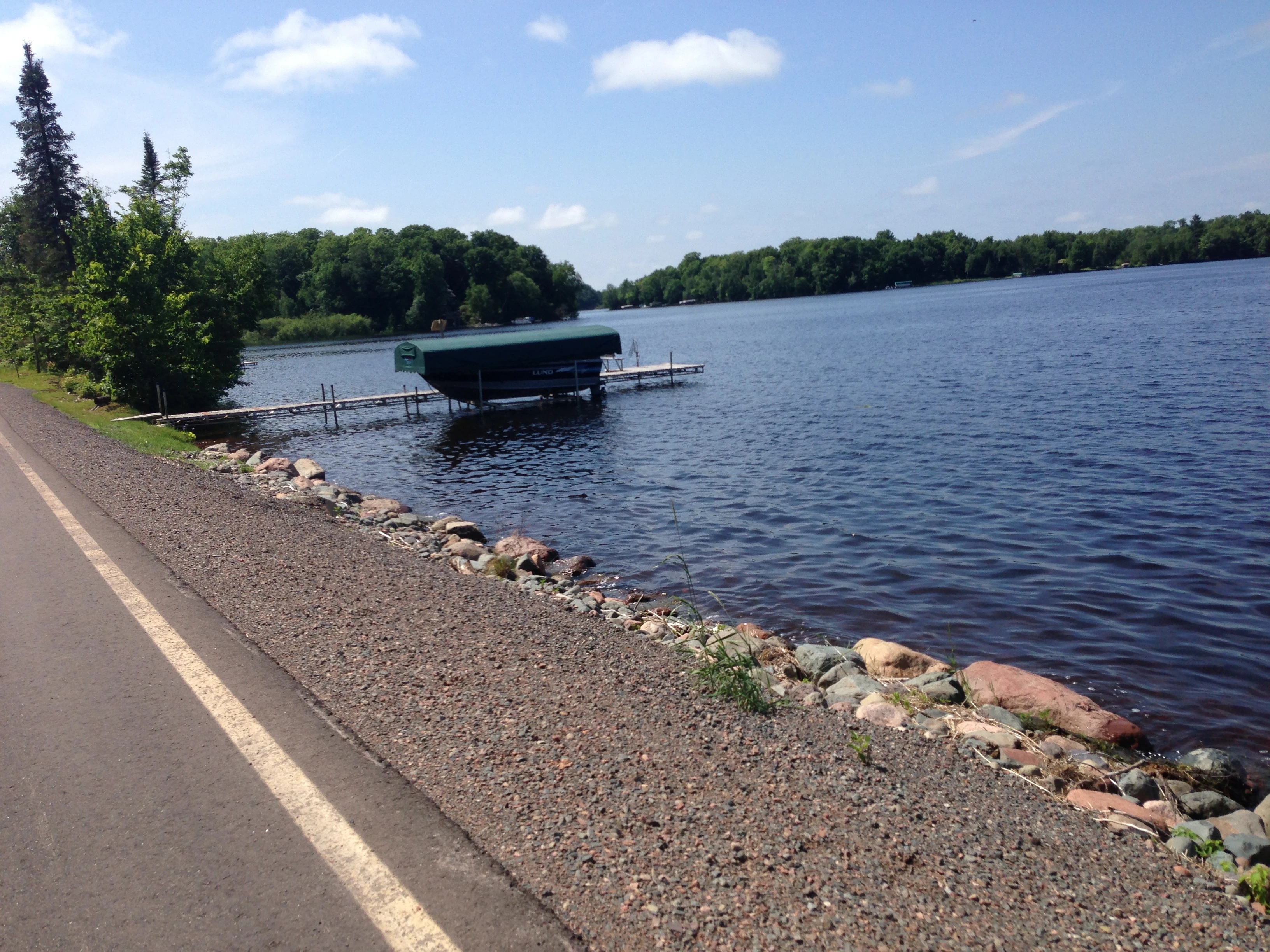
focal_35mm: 33
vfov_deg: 42.9
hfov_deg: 55.4
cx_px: 635
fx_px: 1211
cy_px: 476
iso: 50
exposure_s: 1/1808
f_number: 2.4
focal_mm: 4.13
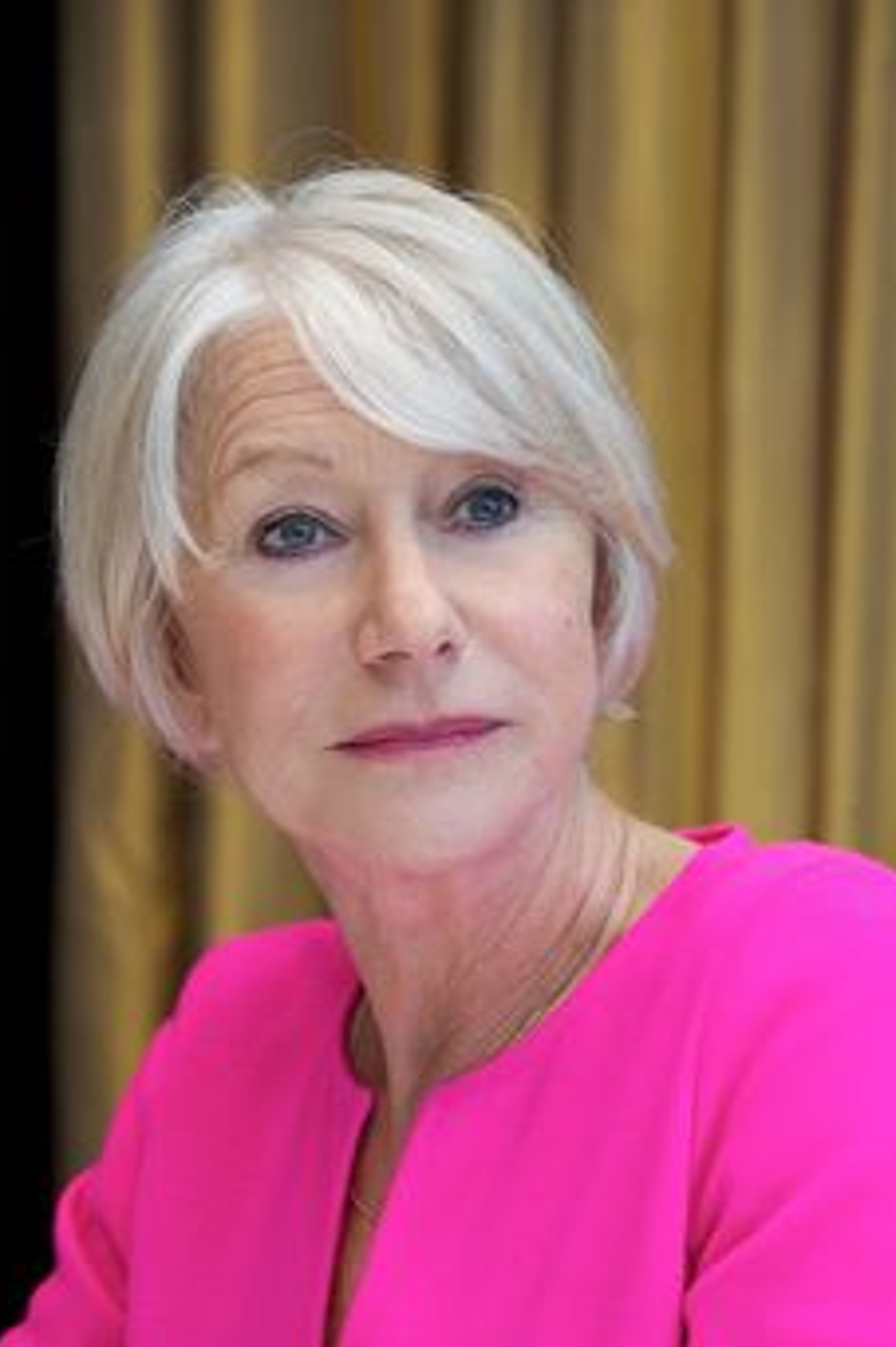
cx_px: 501
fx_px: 6353
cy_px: 727
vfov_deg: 12.1
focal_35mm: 170
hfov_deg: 8.1
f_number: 6.3
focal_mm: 145
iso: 500
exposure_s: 1/60
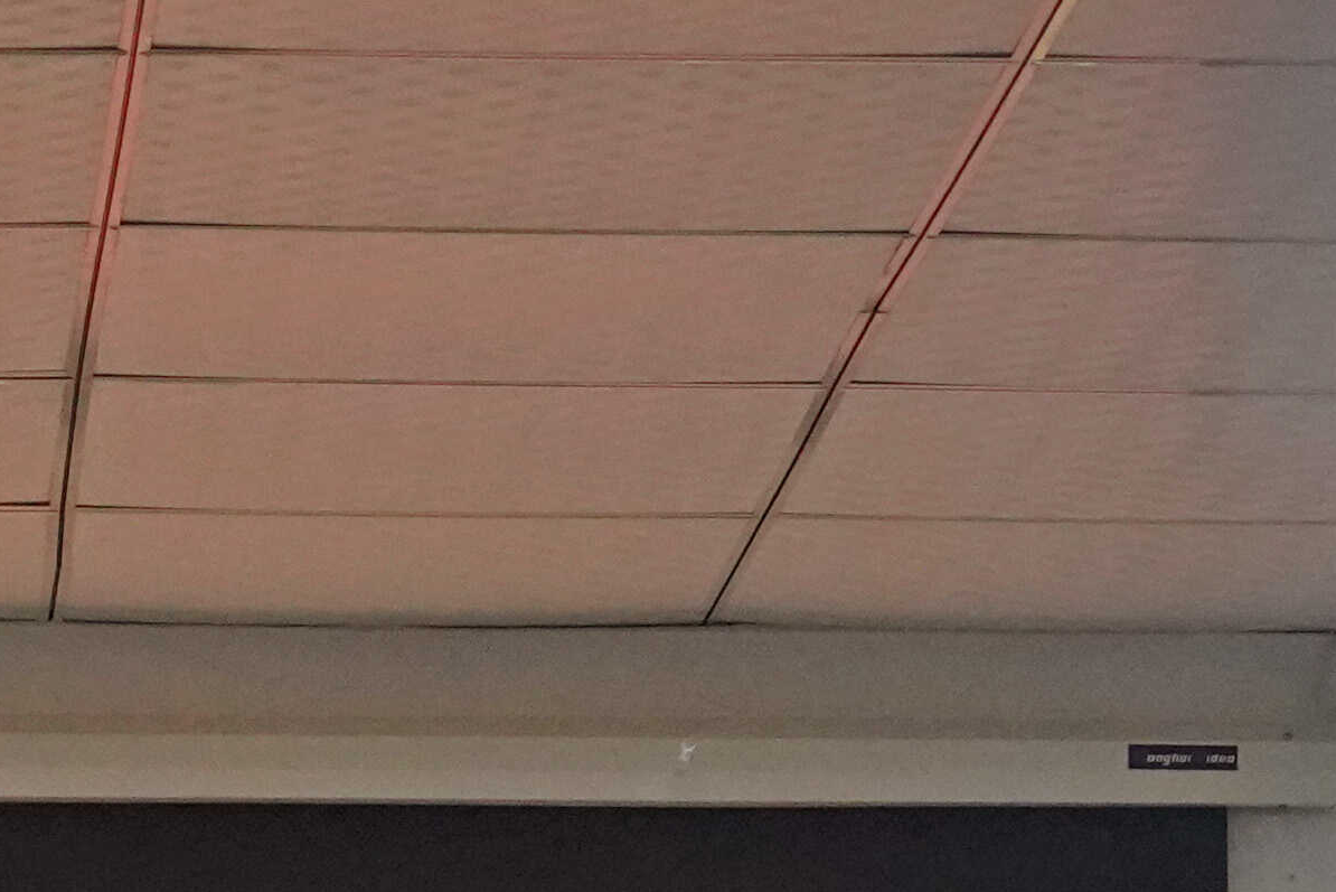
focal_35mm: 253
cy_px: 2314
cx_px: -201
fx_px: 9392
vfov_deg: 5.2
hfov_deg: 8.1
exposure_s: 1/160
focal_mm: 38
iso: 4000
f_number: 4
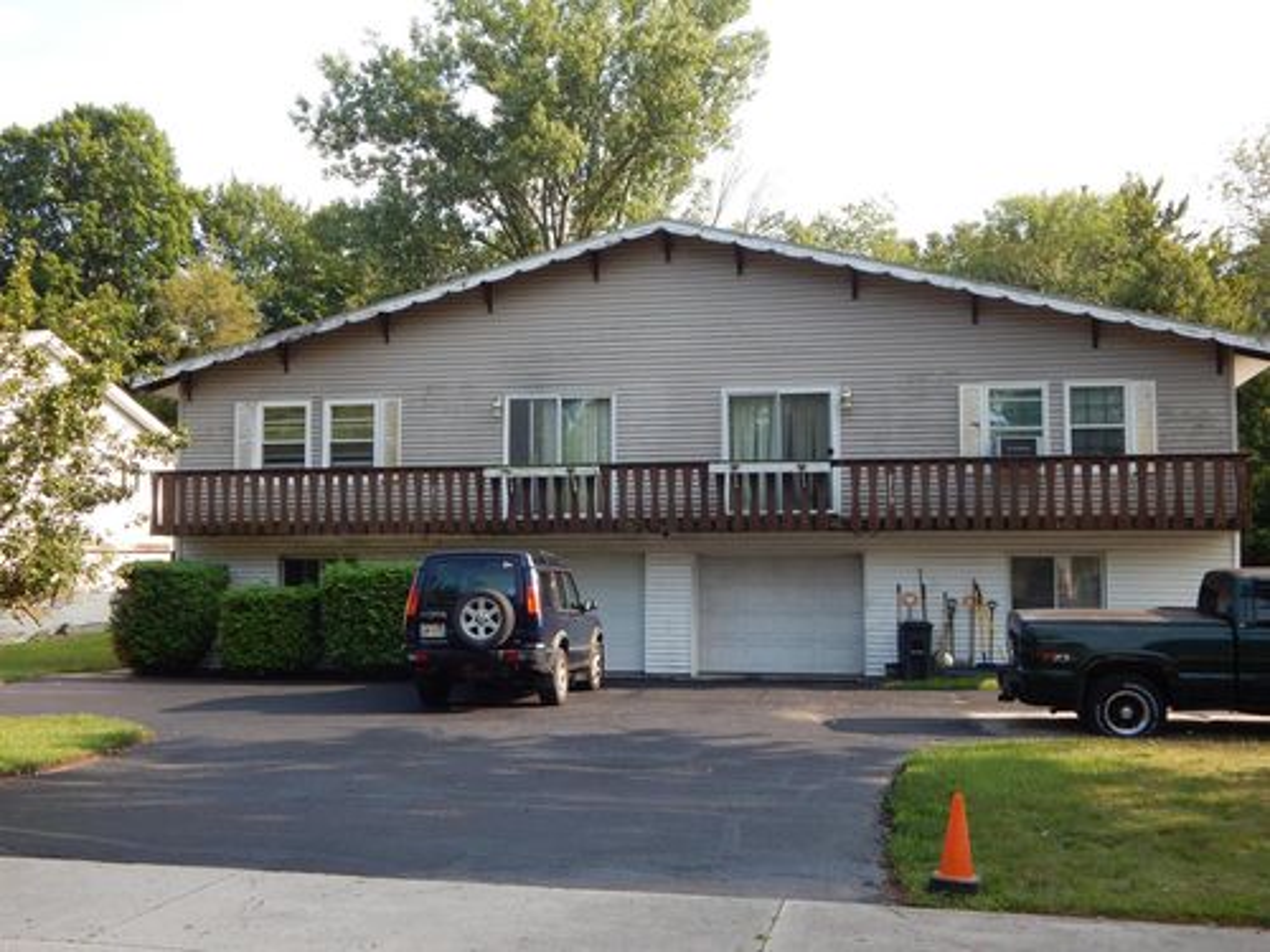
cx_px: 635
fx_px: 1394
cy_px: 476
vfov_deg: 37.7
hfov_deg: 49.0
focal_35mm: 38
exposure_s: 1/400
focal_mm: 6.8
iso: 125
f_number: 3.4
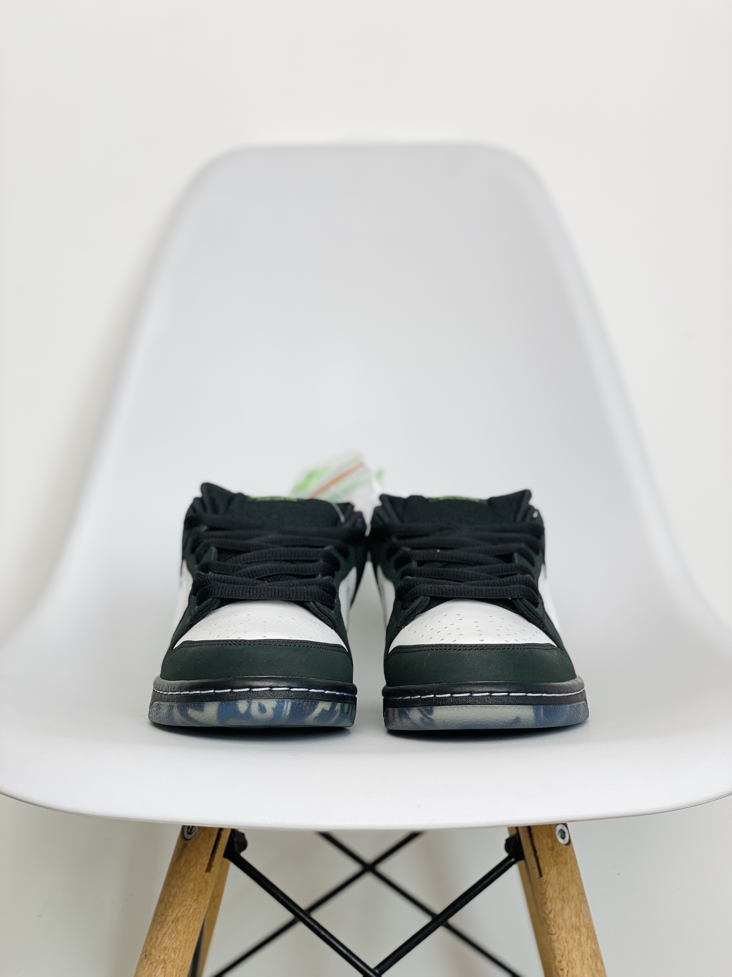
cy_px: 488
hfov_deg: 28.0
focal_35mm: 52
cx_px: 366
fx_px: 1466
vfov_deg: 36.8
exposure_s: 1/100
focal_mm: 6
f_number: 2
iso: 25
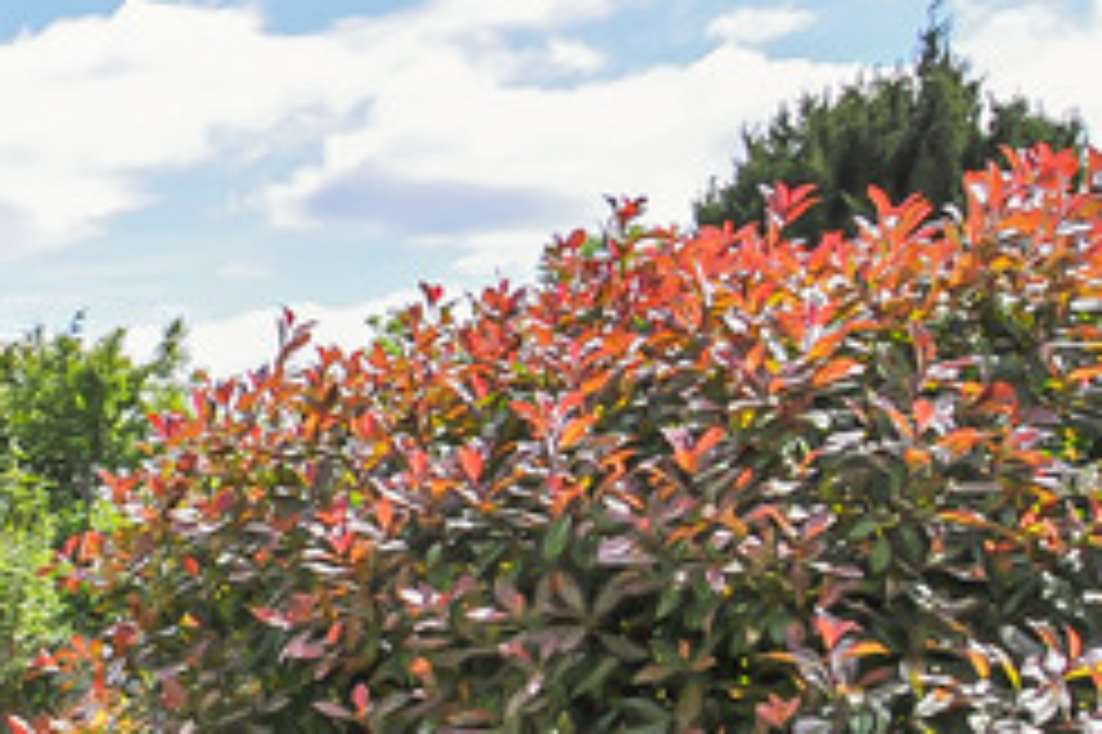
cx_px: -936
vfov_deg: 18.5
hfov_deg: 19.8
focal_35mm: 72
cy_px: 675
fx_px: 2204
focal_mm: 11.5
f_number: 5.6
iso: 200
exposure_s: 1/500
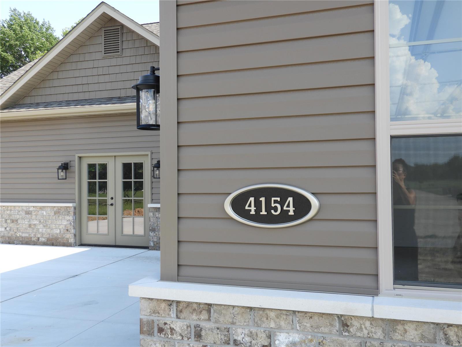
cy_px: 174
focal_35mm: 33
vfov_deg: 42.9
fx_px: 440
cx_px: 231
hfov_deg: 55.4
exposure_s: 1/320
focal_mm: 5.9
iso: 100
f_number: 3.6
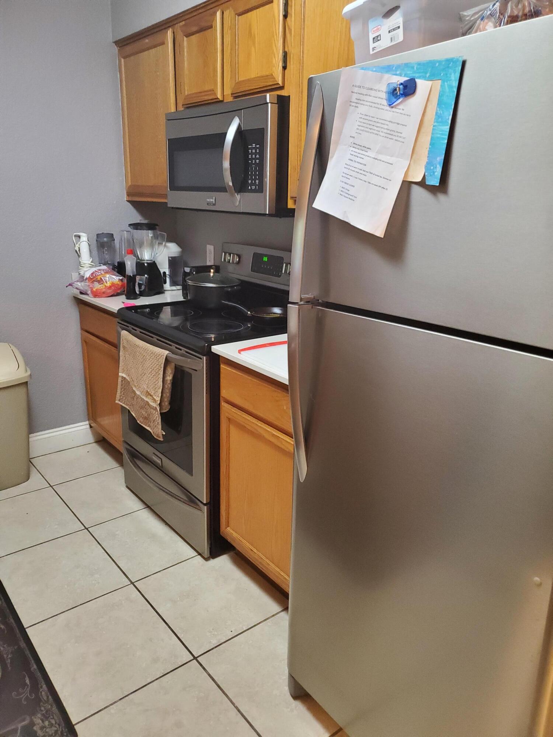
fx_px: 554
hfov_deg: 53.1
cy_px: 368
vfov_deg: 67.3
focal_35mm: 26
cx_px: 276
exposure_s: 1/39
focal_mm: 4.3
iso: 400
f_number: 1.5
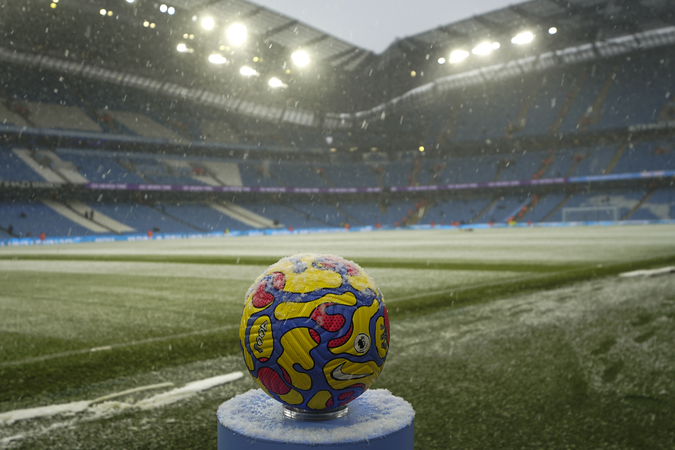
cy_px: 225
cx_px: 338
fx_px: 675
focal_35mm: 36
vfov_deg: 36.9
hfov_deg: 53.1
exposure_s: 1/125
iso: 125
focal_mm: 24
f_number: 4
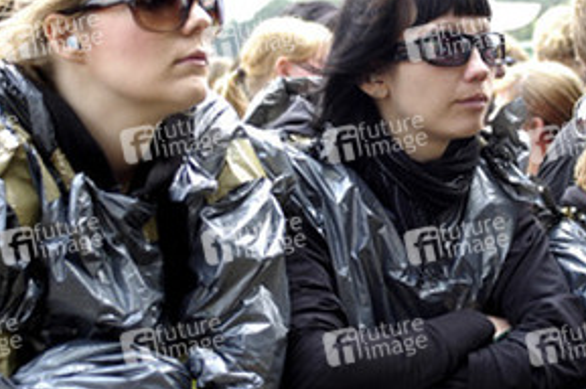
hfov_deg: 19.8
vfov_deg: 13.3
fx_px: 1675
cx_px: 402
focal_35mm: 103
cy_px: 190
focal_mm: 44
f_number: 4
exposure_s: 1/200
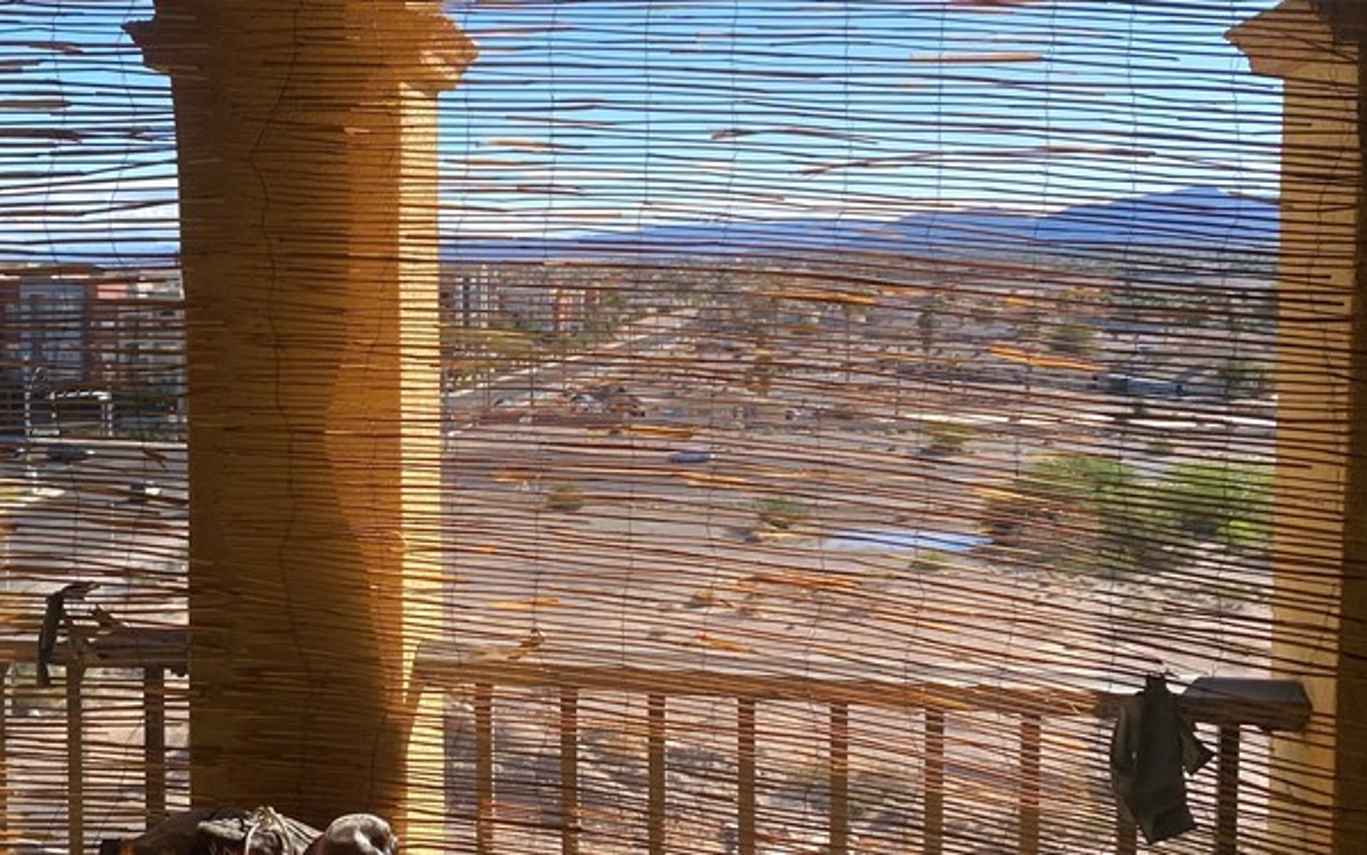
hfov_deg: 41.8
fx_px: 1751
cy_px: 385
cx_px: 396
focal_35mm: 47
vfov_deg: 27.4
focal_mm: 4.25
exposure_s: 1/1754
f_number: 1.8
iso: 32
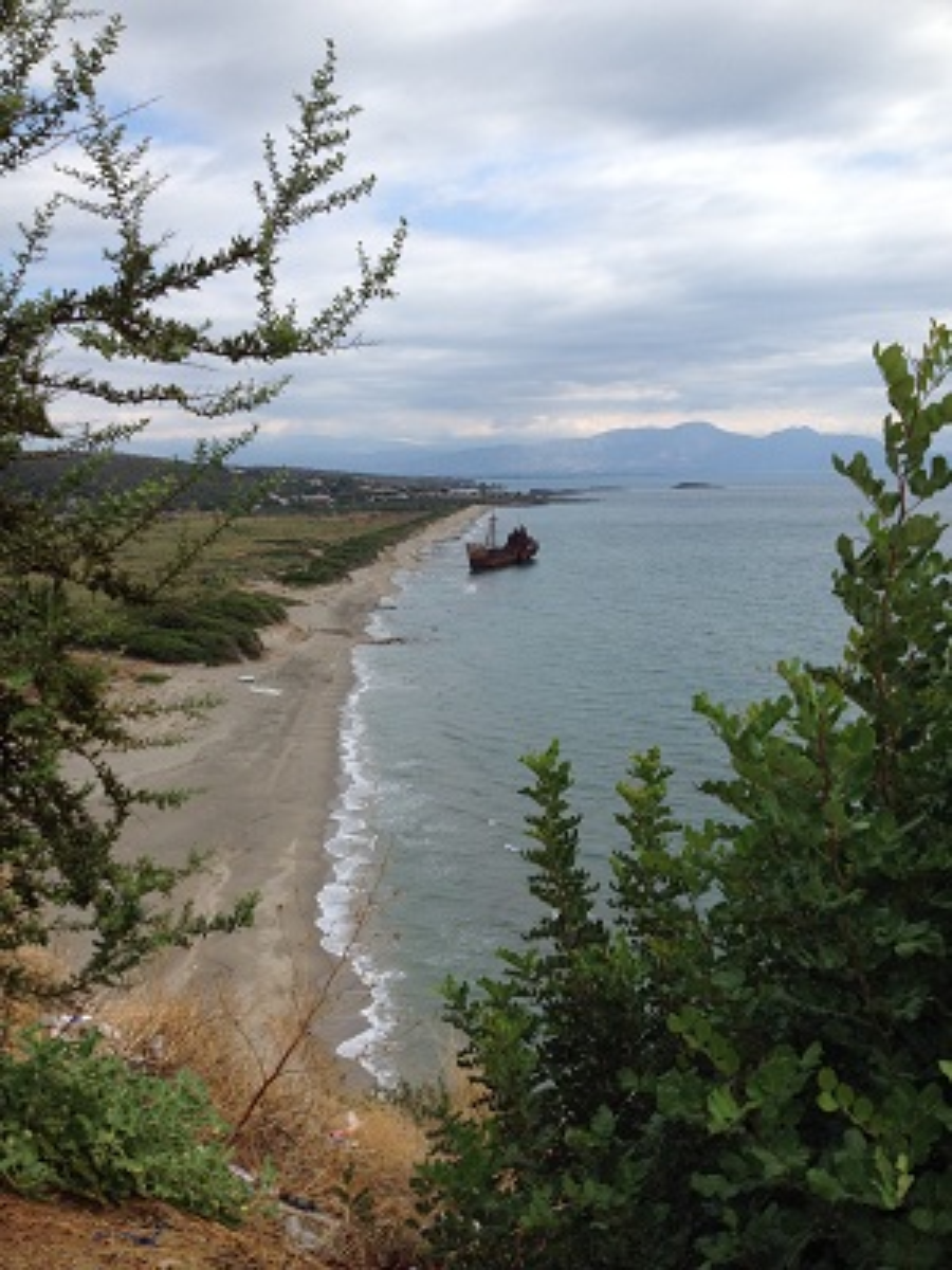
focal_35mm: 35
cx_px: 476
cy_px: 635
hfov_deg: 40.7
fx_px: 1283
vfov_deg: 52.6
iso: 50
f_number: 2.4
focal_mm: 4.28
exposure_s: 1/1727
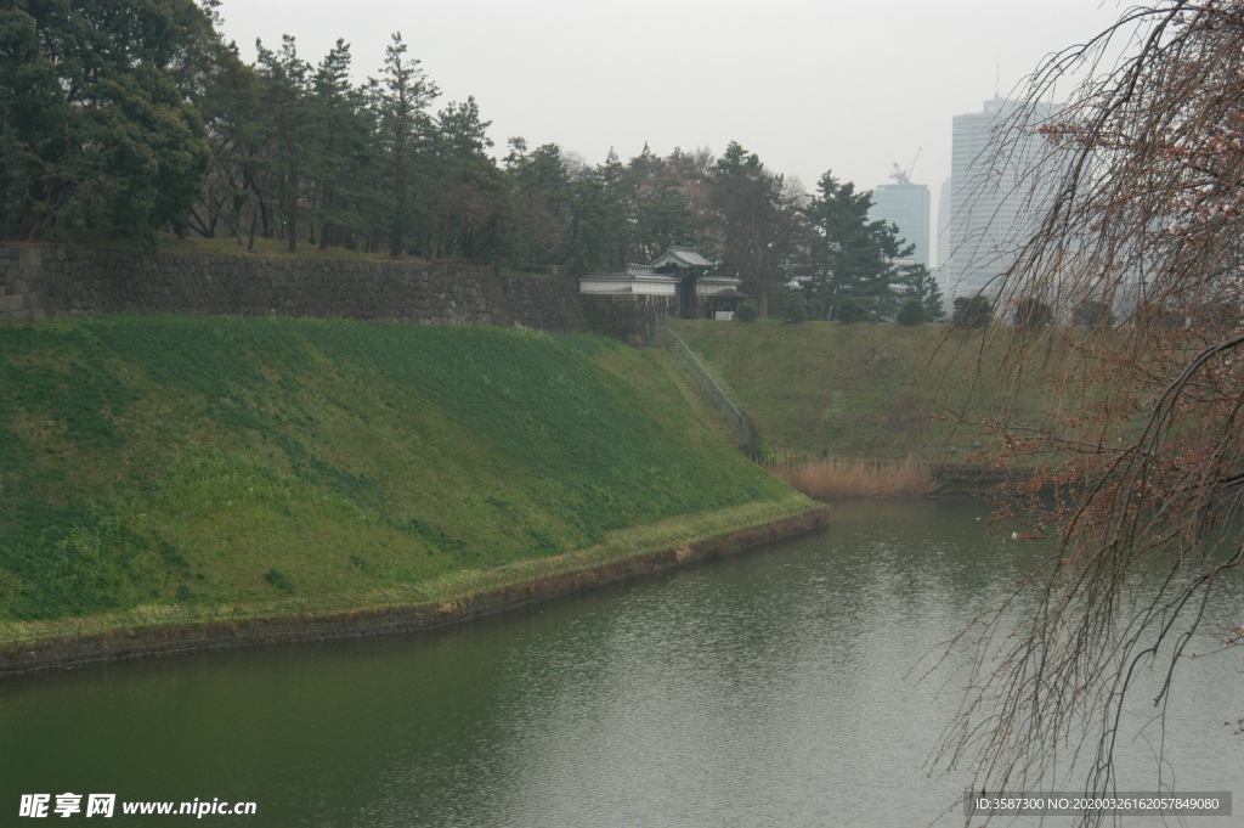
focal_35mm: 68
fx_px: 2331
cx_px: 622
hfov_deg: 29.9
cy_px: 414
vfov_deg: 20.1
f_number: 6.3
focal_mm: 45
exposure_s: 1/160
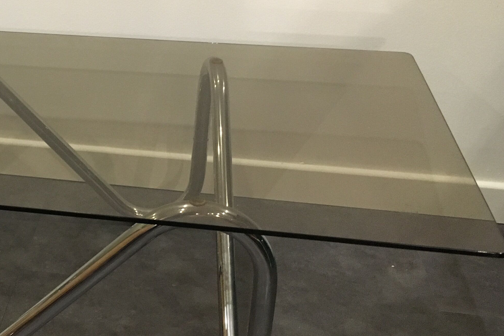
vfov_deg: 21.9
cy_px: 167
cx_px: 14
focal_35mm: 62
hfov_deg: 30.4
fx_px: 868
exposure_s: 1/17
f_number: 2.2
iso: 200
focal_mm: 4.15
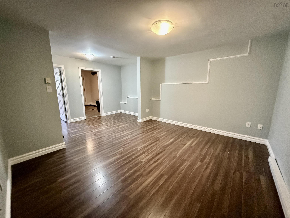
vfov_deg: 85.7
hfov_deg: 102.1
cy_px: 109
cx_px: 145
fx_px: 117
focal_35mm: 14
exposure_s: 1/60
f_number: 2.2
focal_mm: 2.22
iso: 1000
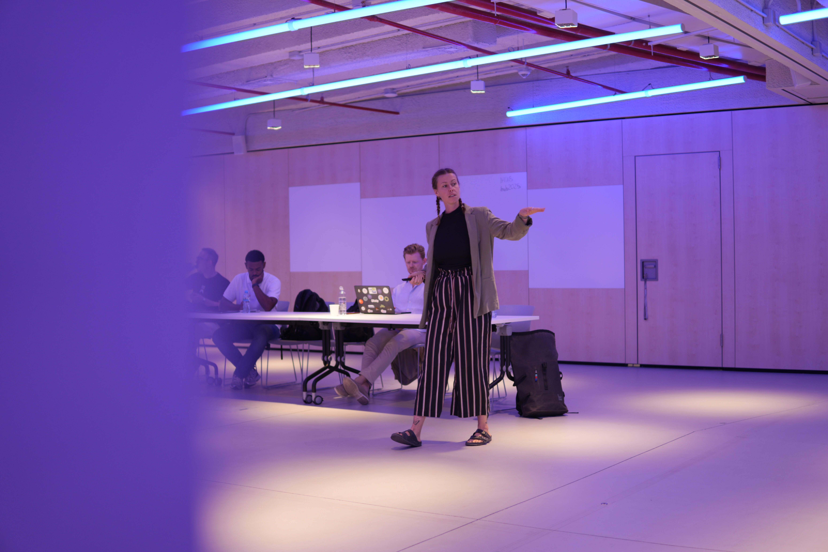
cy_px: 276
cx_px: 414
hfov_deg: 43.6
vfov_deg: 29.9
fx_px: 1035
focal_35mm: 45
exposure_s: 1/125
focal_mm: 30
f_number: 1.4
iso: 100
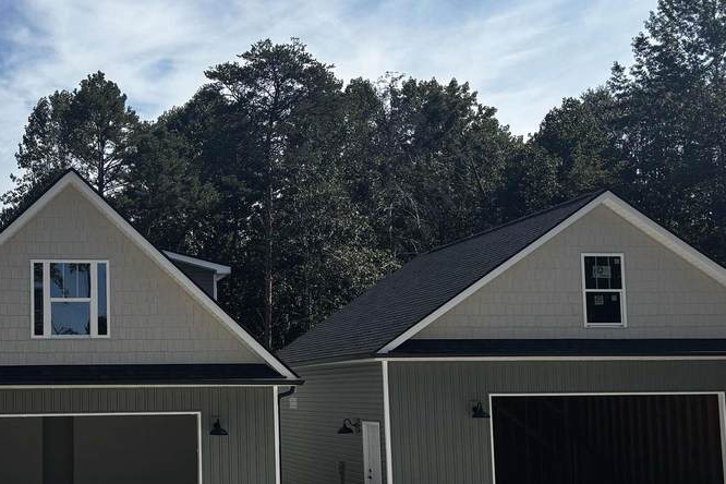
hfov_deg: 36.6
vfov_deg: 25.9
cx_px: 124
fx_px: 1049
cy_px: 314
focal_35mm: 52
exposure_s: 1/4255
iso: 50
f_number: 1.6
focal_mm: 5.96
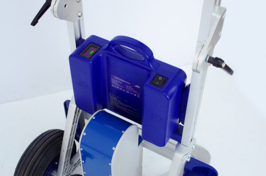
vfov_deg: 25.9
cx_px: 133
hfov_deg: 38.3
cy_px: 88
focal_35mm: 52
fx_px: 383
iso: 1600
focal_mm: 35
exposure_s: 1/80
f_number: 7.1
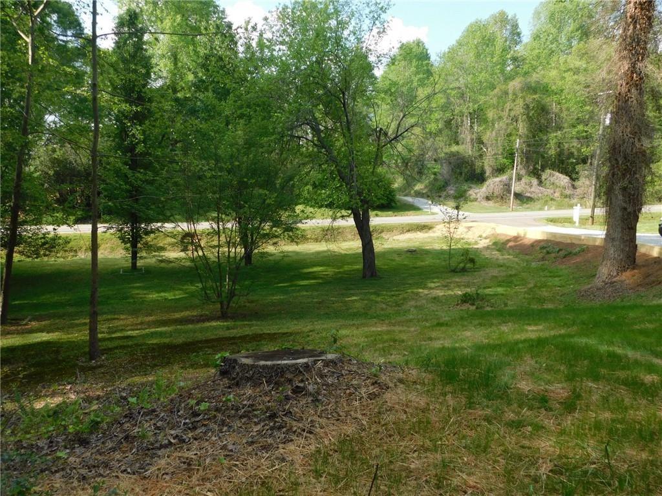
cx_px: 331
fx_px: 574
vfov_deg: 46.8
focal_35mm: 30
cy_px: 248
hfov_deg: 60.0
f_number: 3.2
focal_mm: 5.3
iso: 125
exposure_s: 1/500
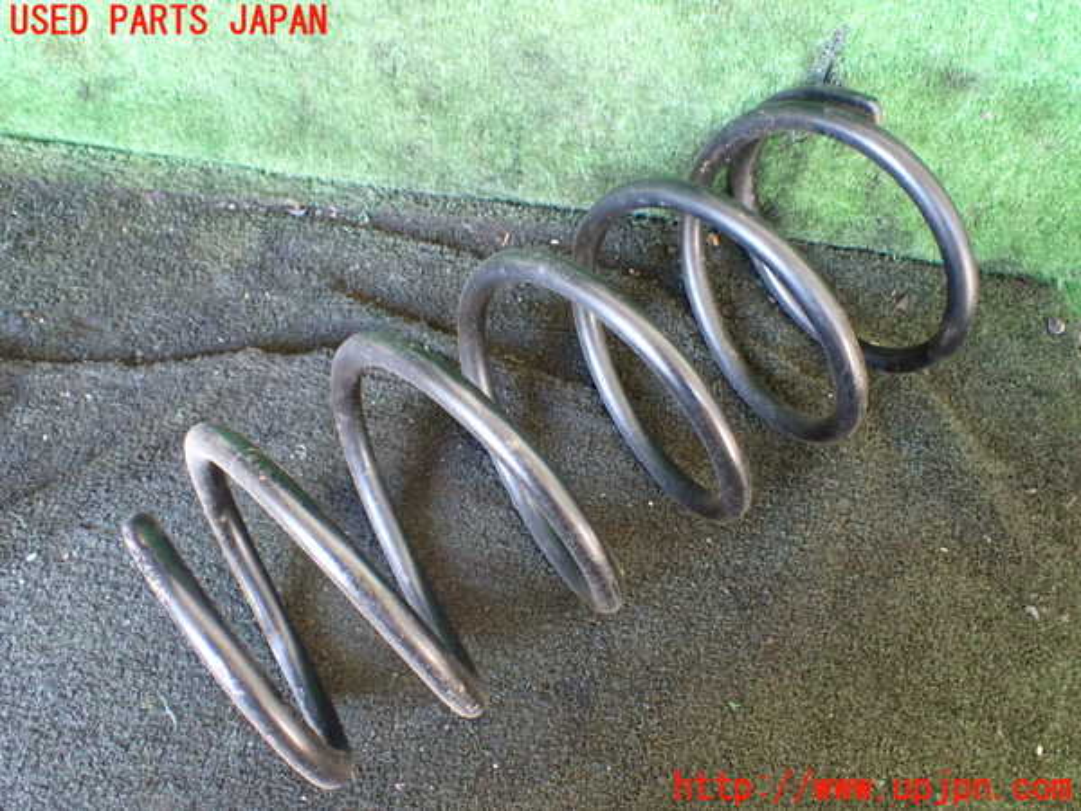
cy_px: 406
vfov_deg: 46.8
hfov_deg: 60.0
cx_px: 540
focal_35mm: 30
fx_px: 937
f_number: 2.3
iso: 800
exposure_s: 1/30
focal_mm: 5.4
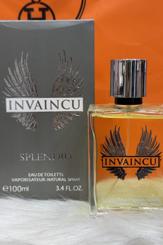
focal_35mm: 51
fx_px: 346
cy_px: 120
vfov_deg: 38.9
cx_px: 89
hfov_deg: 26.5
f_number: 1.78
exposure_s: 1/50
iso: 50
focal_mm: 6.76
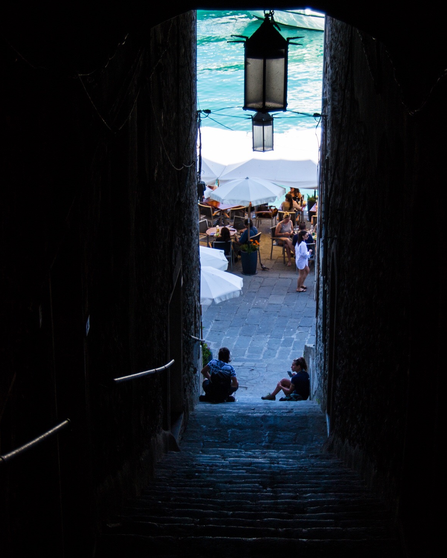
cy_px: 260
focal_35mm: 78
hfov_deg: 19.7
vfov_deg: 24.5
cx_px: 254
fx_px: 1286
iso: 100
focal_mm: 35
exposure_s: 1/160
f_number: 4
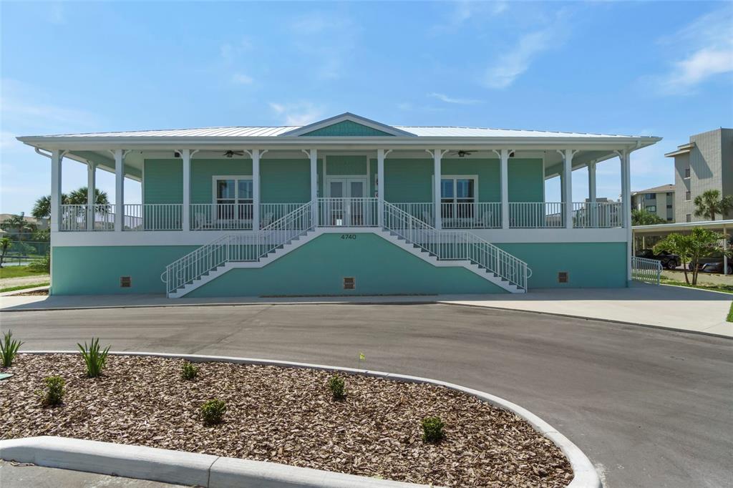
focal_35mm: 21
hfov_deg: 81.2
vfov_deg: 59.5
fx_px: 427
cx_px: 366
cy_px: 244
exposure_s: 1/1600
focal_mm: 14
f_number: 8
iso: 320
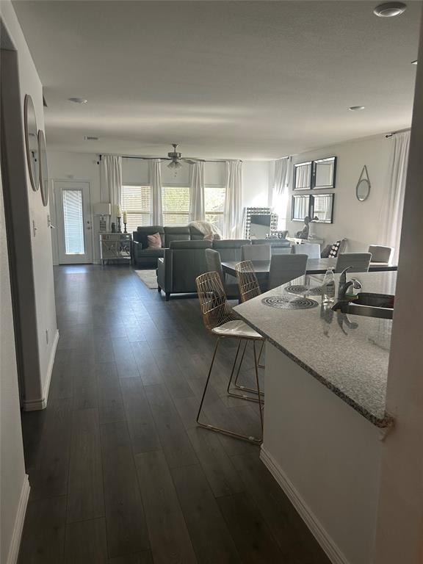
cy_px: 282
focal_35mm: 26
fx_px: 424
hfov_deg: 53.1
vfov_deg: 67.3
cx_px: 212
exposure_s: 1/60
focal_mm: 5.7
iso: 100
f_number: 1.5
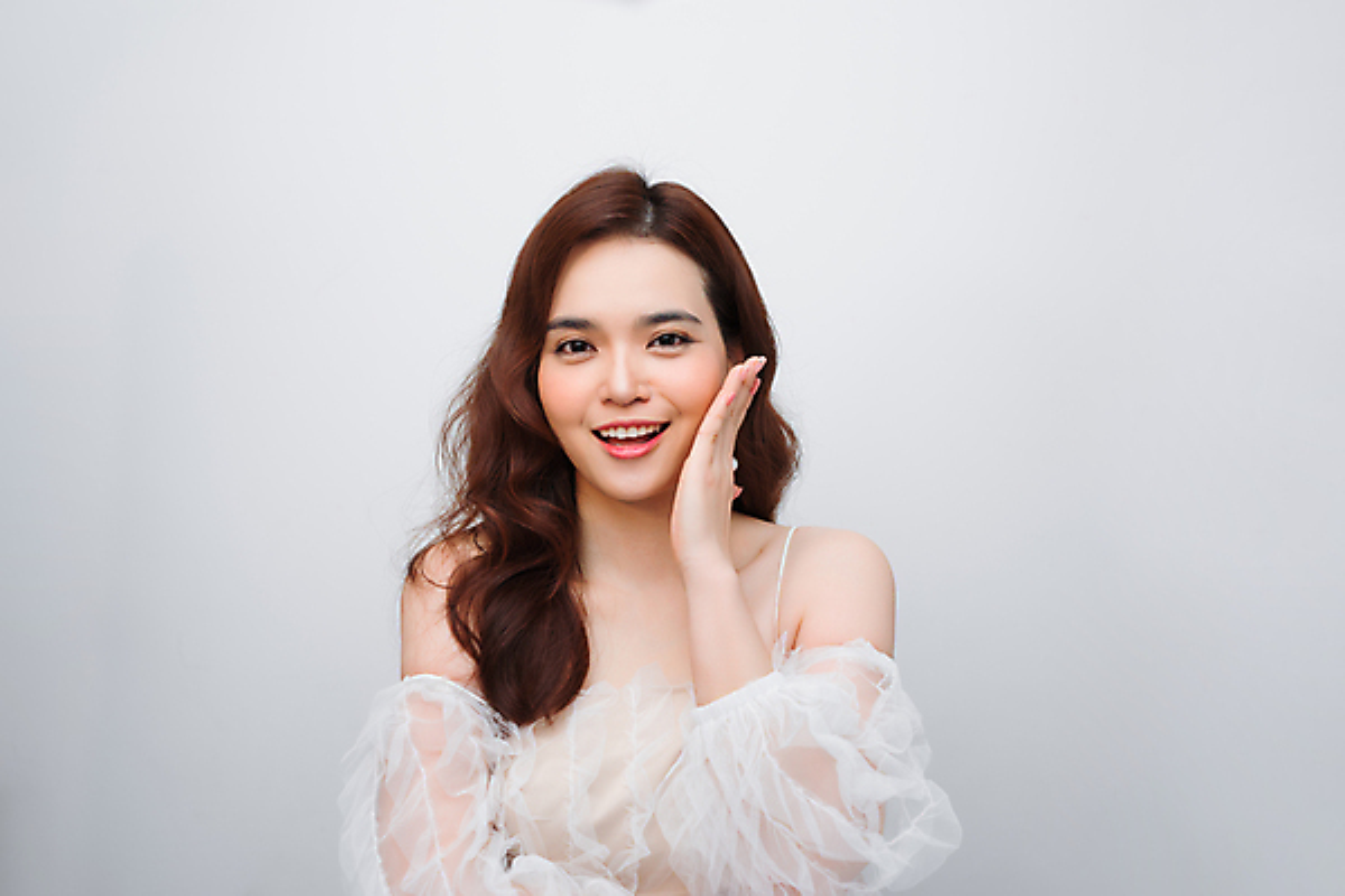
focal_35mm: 50
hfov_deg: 39.6
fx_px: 1868
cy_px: 448
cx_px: 672
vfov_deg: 27.0
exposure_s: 1/160
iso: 200
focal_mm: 50
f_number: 3.5
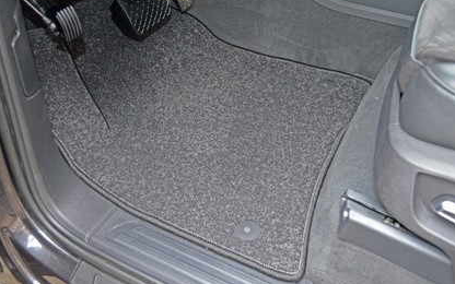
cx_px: 228
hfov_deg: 49.3
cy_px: 135
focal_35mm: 40
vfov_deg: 32.0
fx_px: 496
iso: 2500
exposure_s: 1/60
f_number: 4.2
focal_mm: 26
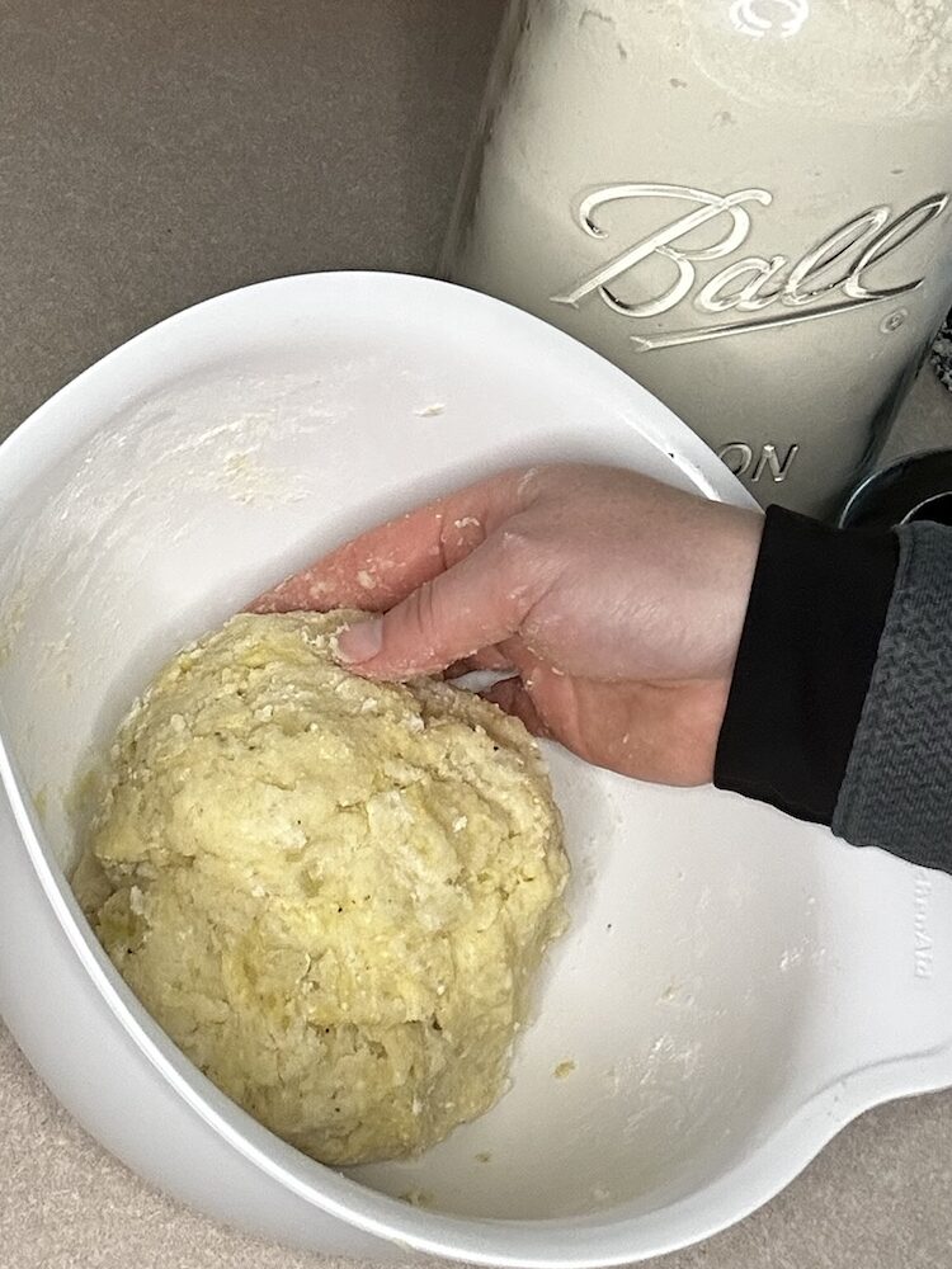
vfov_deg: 60.0
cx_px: 476
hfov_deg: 46.8
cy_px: 634
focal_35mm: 30
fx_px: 1100
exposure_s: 1/60
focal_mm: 2.69
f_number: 1.9
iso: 125
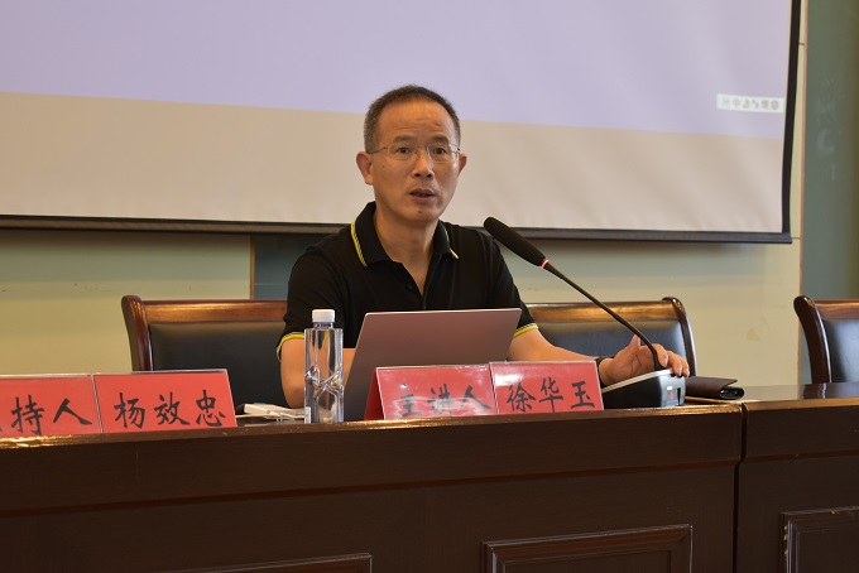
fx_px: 1862
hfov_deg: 26.0
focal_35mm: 78
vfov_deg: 17.5
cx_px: 430
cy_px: 286
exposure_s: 1/30
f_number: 5.6
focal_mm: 52
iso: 560
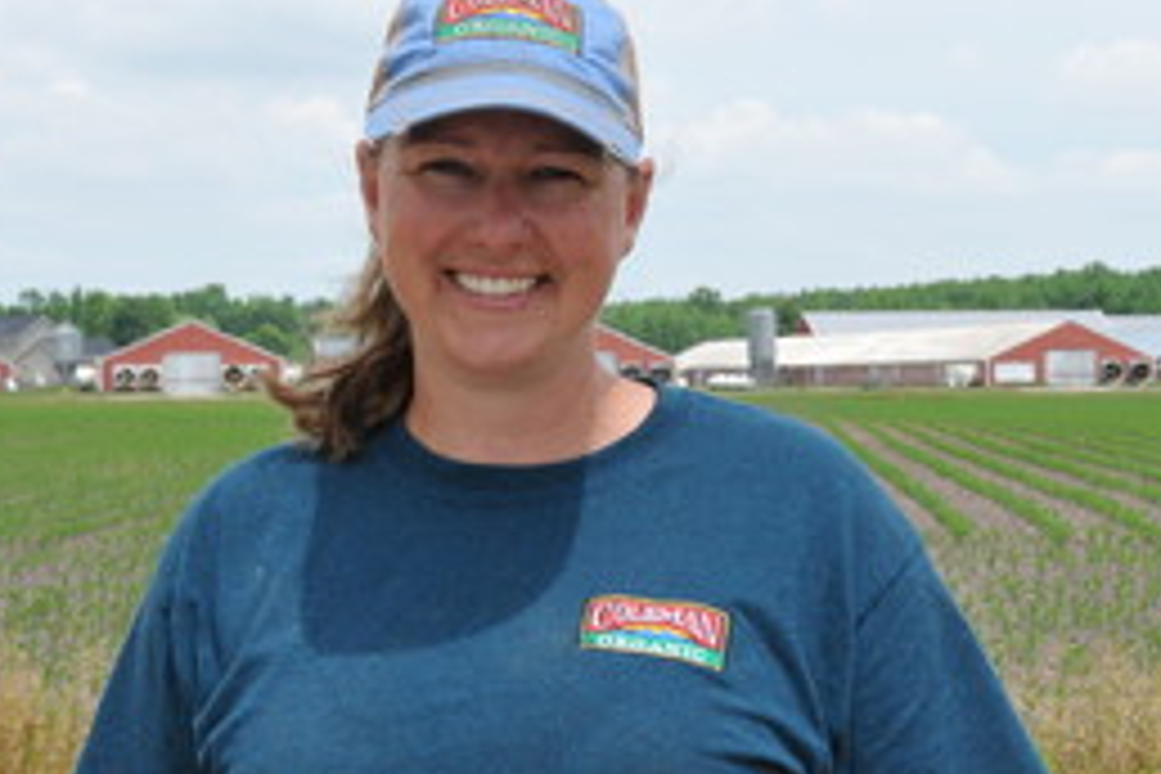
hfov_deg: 18.5
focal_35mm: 110
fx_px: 3547
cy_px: 468
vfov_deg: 12.4
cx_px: 754
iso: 500
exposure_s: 1/500
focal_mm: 34
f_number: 11
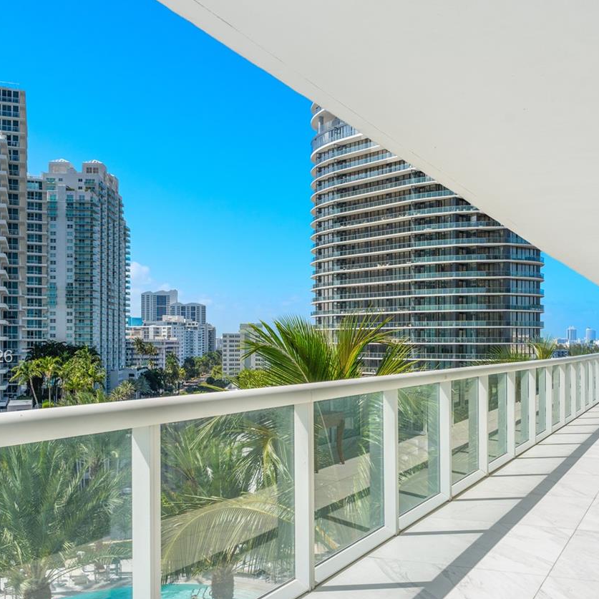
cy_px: 358
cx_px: 363
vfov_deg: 42.6
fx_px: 764
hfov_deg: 42.6
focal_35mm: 39
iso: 100
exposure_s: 1/500
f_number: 8
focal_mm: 24
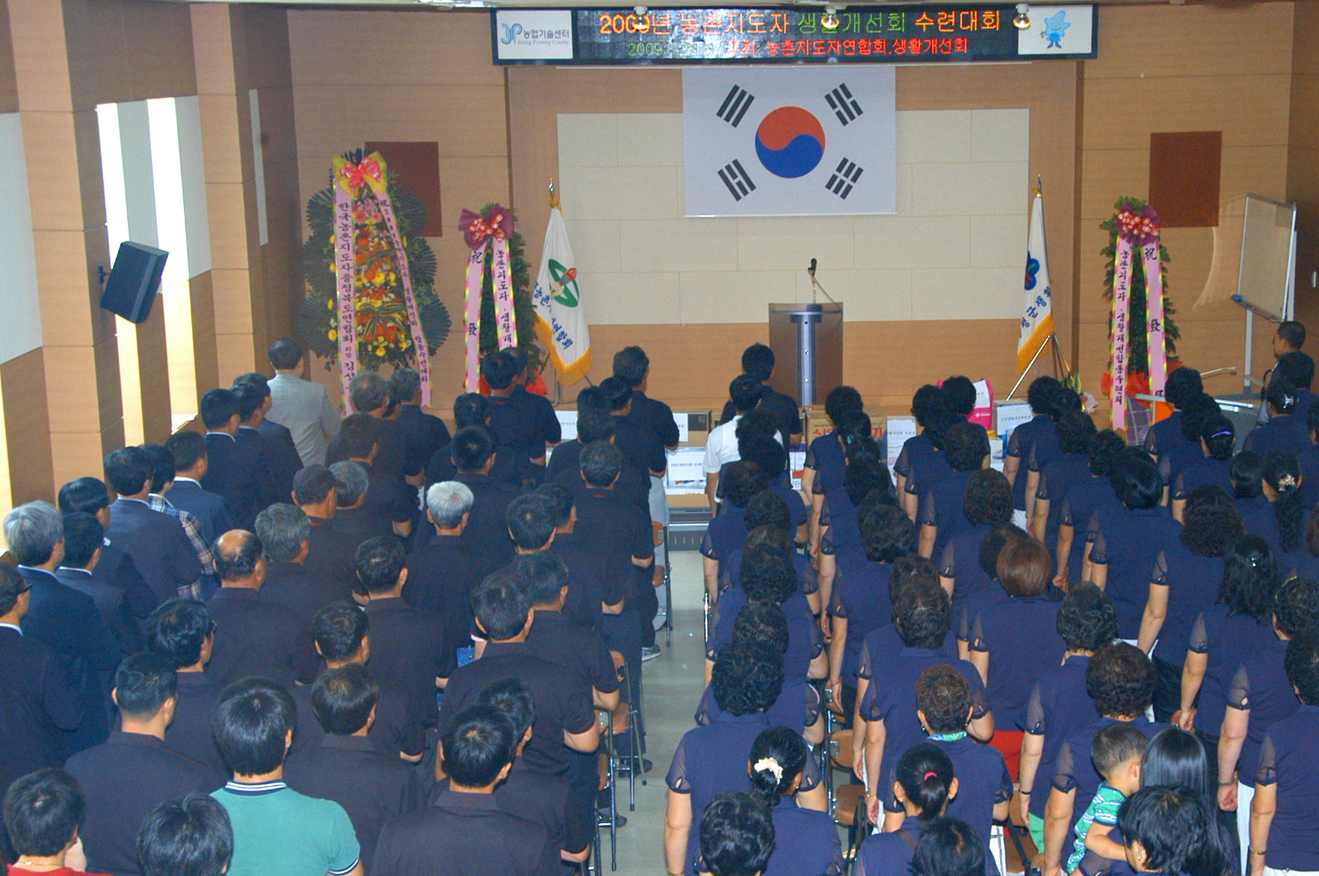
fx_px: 2438
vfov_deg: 20.3
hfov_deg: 30.2
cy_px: 555
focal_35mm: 67
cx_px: 790
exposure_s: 1/60
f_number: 7.1
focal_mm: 35
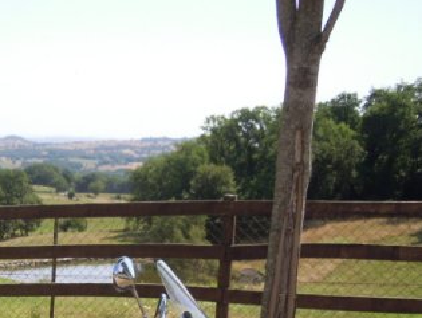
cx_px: -75
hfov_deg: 24.9
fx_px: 867
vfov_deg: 20.1
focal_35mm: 71
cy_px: 317
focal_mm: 5
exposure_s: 1/160
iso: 100
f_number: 7.6
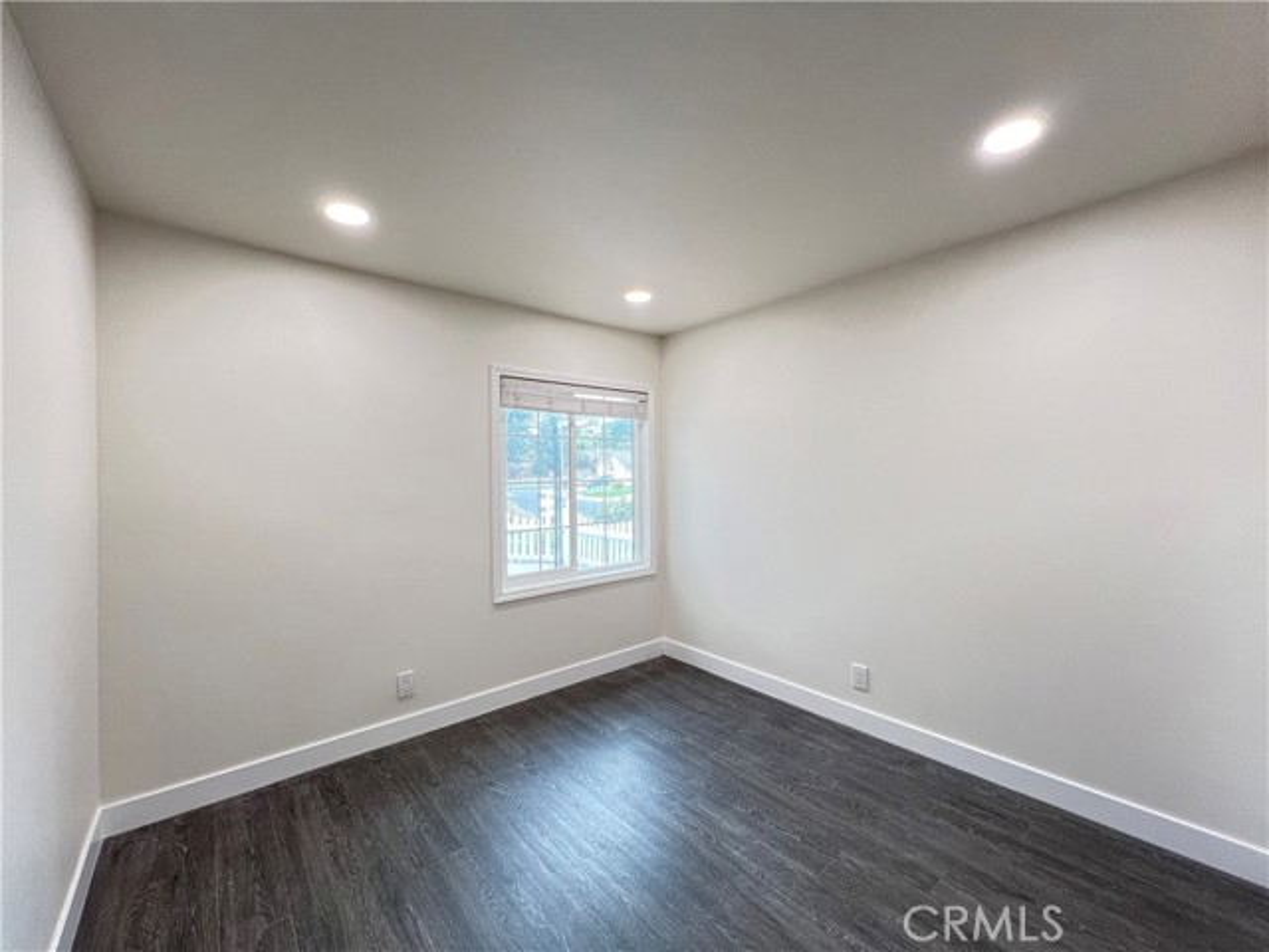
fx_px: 477
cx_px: 634
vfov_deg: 89.9
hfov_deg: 106.2
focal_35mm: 13
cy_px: 476
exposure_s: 1/120
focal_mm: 1.57
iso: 250
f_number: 1.8
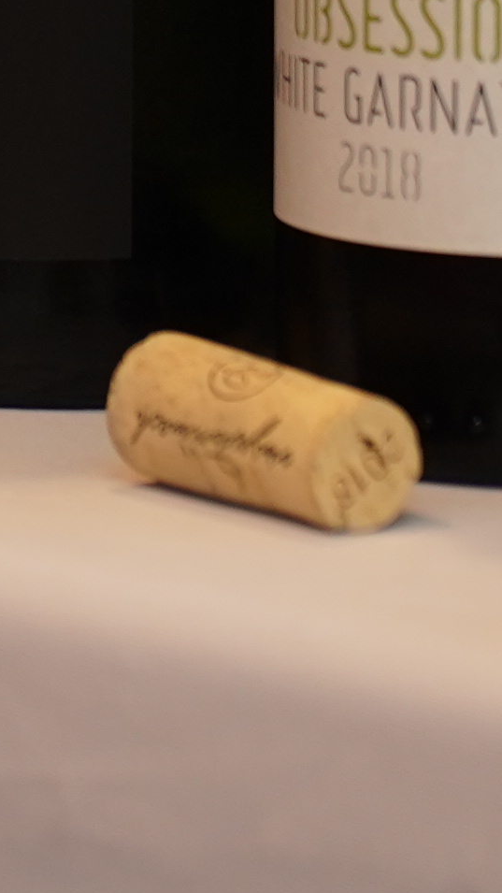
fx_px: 22274
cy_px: -569
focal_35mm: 941
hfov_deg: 1.3
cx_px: -640
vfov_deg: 2.3
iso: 640
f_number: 3.2
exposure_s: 1/250
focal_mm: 143
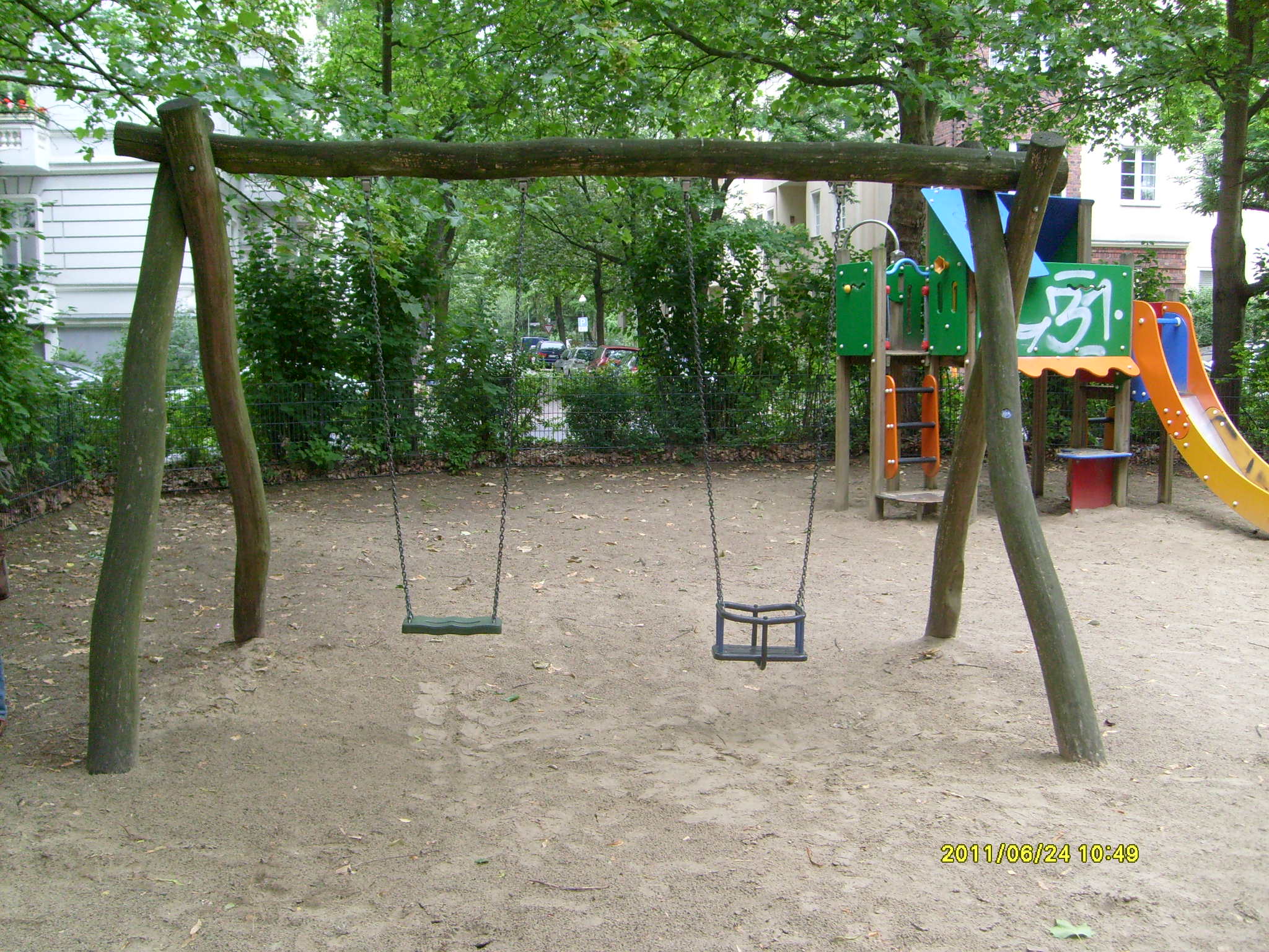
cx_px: 634
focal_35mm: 35
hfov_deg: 52.6
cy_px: 476
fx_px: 1283
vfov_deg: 40.7
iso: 80
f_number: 2.8
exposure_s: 1/60
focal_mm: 5.8
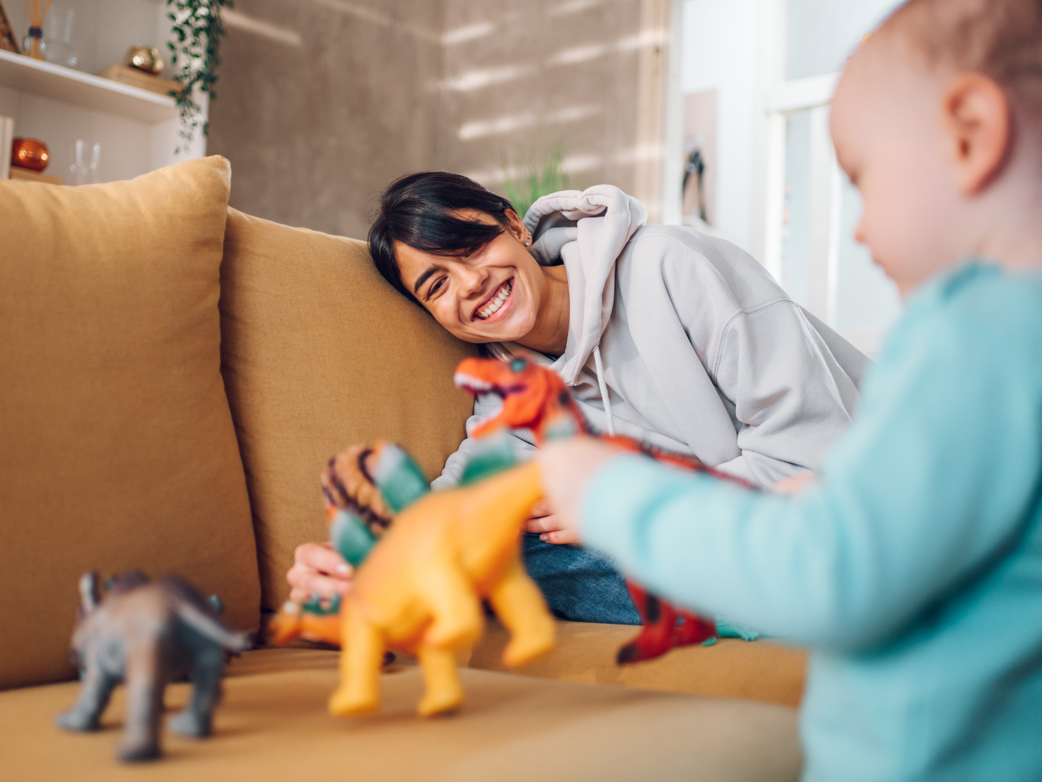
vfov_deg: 37.7
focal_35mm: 38
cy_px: 391
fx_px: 1144
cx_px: 465
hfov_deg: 48.9
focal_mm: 35
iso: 400
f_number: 1.8
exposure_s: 1/100
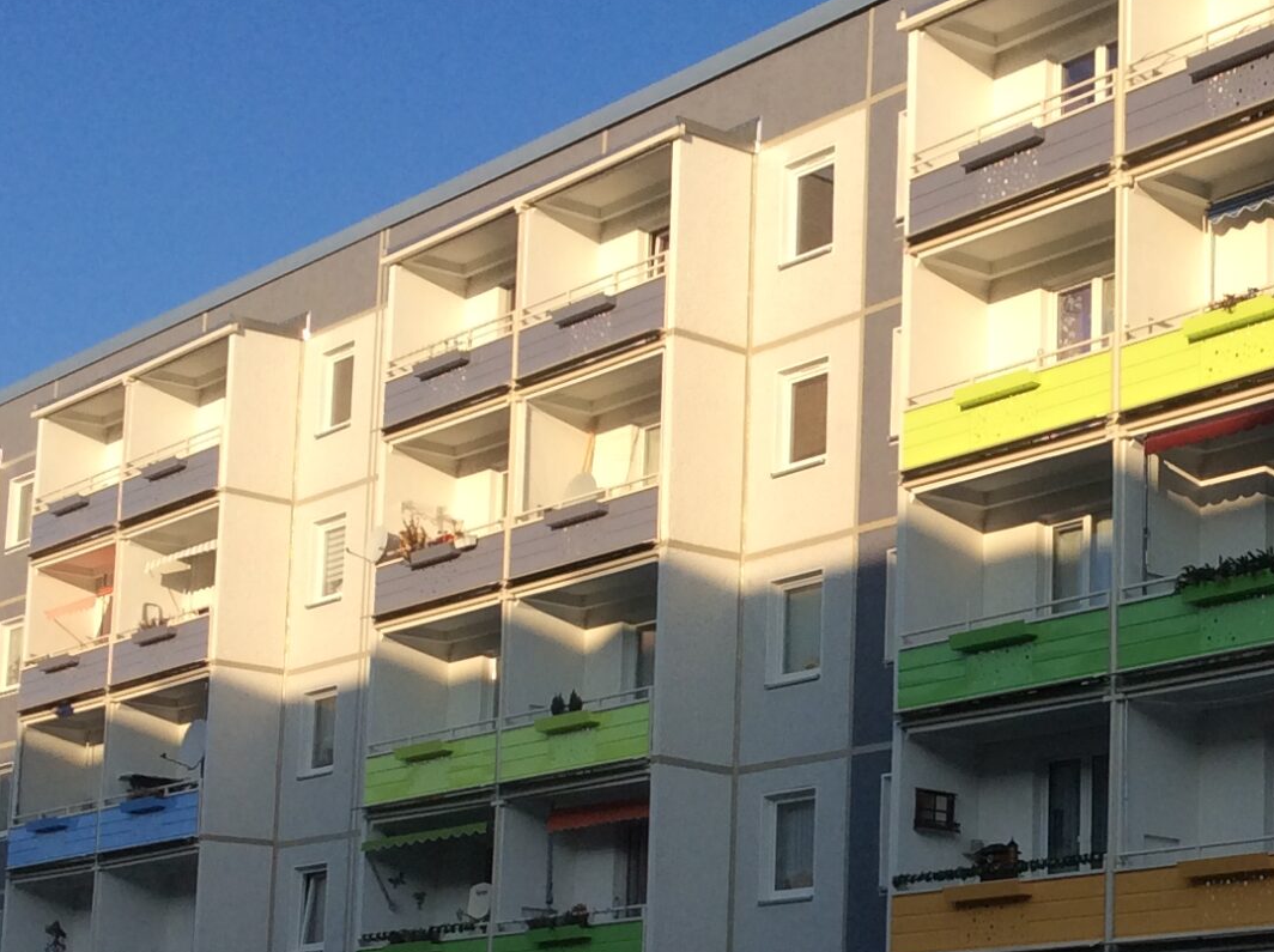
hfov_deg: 24.9
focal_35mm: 77
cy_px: 764
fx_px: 2830
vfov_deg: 18.9
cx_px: 1051
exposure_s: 1/1079
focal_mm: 3.3
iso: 32
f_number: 2.4
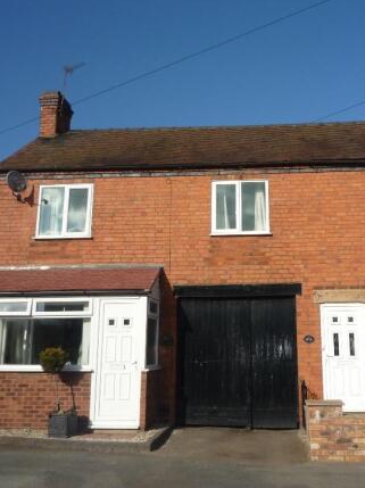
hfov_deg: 41.5
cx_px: 222
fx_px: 479
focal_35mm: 34
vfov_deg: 54.0
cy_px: 246
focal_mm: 4.4
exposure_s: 1/800
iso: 100
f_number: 5
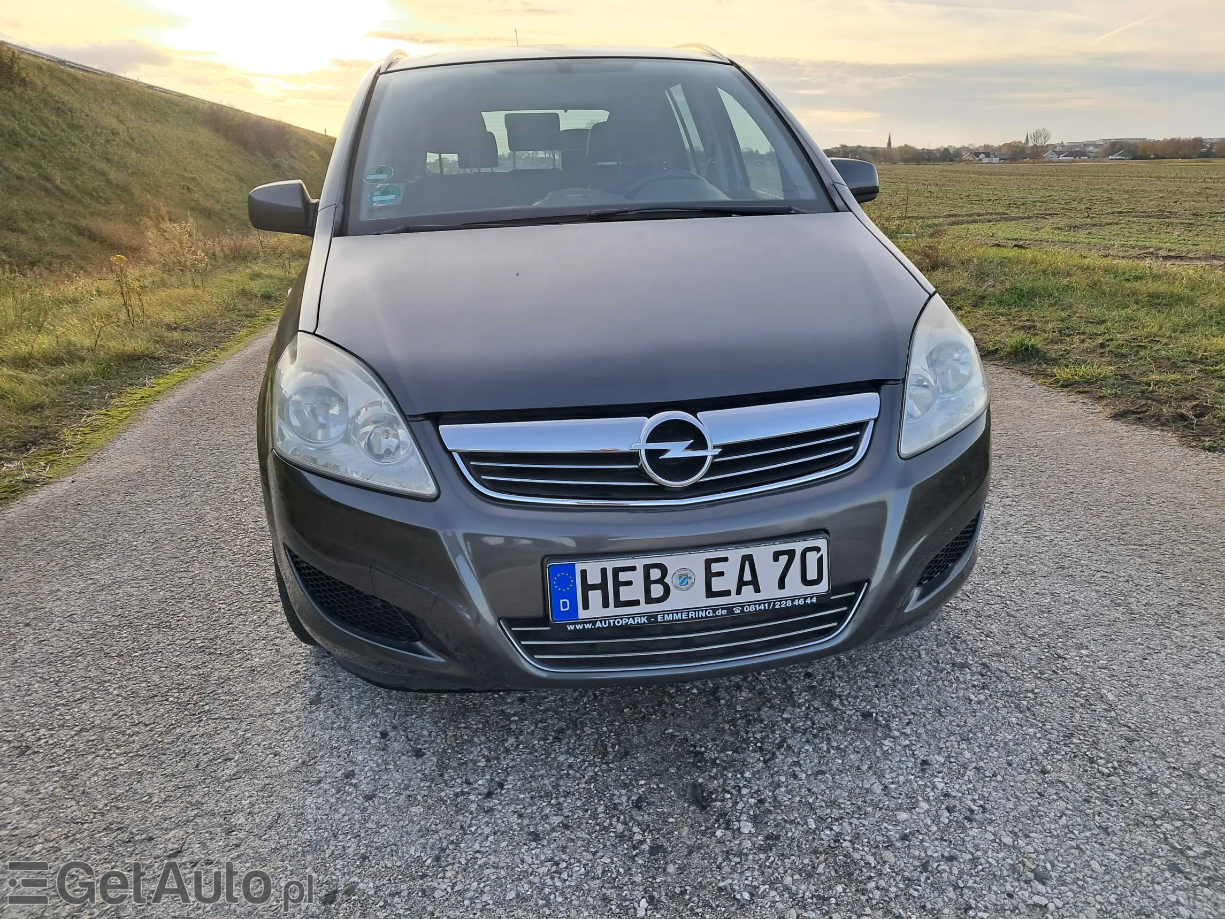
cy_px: 460
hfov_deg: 65.3
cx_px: 612
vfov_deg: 51.4
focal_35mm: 27
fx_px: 956
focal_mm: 4
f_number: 1.8
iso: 50
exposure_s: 1/141
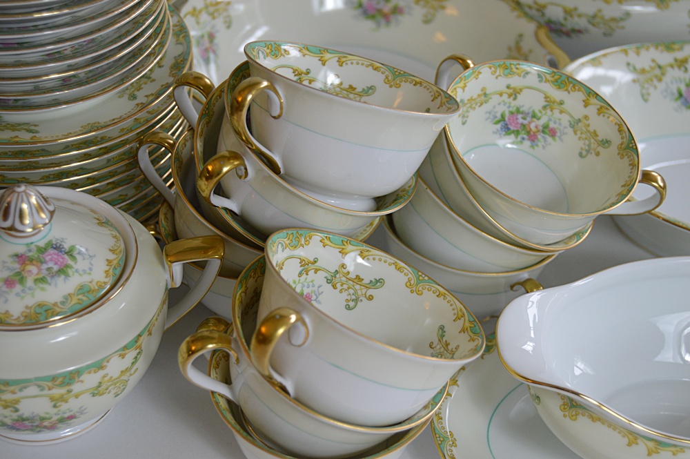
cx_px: 345
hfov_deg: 37.9
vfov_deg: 25.7
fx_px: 1005
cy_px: 230
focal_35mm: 52
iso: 400
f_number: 5
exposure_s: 1/100
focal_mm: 35
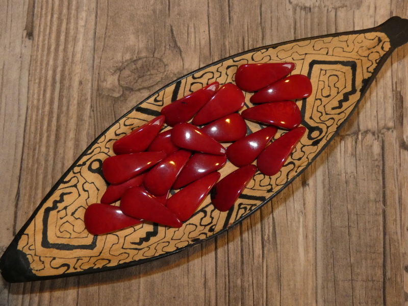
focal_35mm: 32
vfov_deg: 44.2
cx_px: 204
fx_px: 377
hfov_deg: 56.8
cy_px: 153
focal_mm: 5.8
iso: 800
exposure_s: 1/125
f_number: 3.4
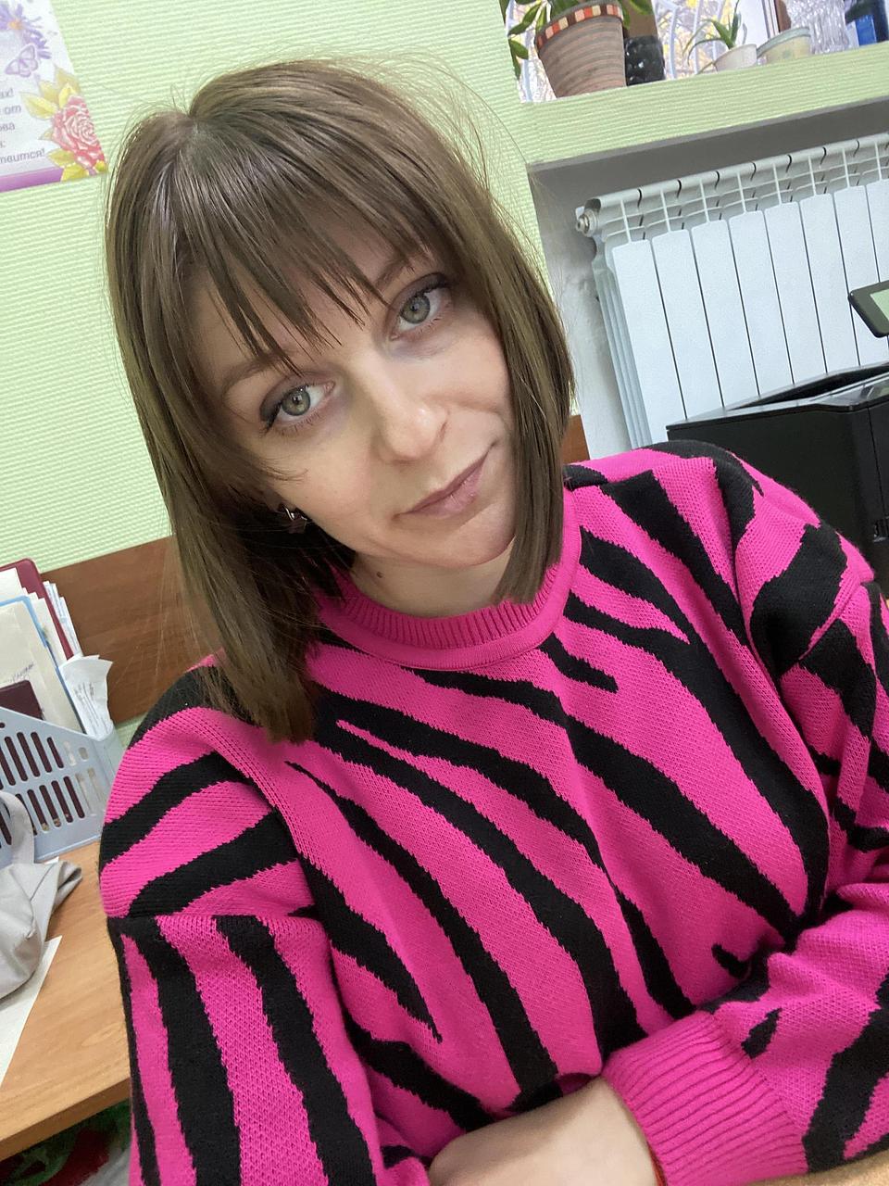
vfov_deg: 73.9
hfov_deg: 58.9
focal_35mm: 23
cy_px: 593
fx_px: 788
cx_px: 444
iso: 320
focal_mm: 2.71
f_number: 2.2
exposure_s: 1/50
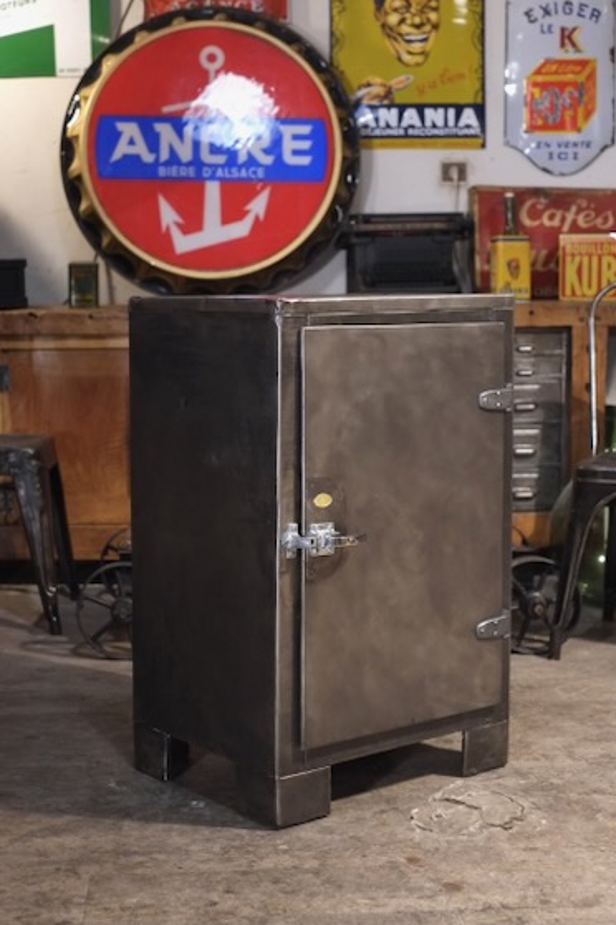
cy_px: 443
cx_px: 291
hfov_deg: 23.8
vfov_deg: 35.0
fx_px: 1463
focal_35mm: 57
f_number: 3.6
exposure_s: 1/125
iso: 3200
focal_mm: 35
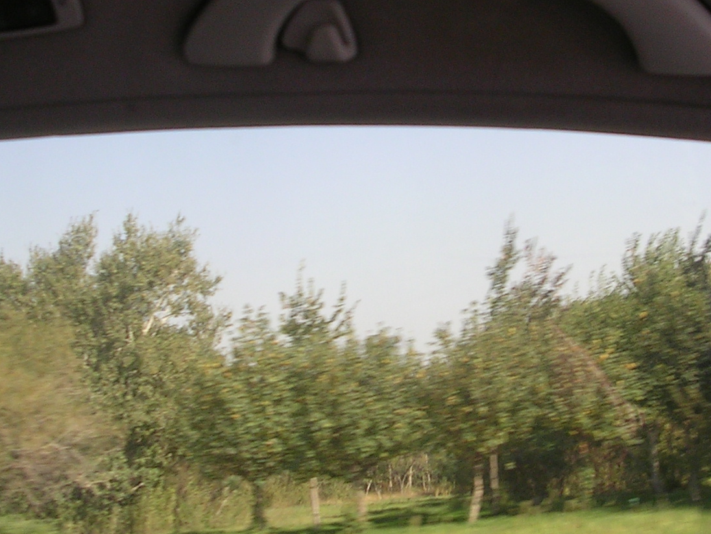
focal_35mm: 71
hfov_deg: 27.3
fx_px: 1458
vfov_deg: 20.7
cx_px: 453
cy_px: 199
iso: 50
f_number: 2.8
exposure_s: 1/91.3
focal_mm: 5.8
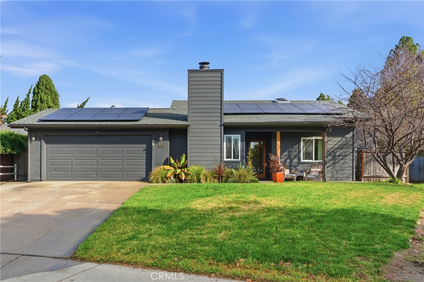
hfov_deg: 60.3
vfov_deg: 42.3
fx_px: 365
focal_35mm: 31
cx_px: 212
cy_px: 141
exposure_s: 1/8000
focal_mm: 31
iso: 1000
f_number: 8
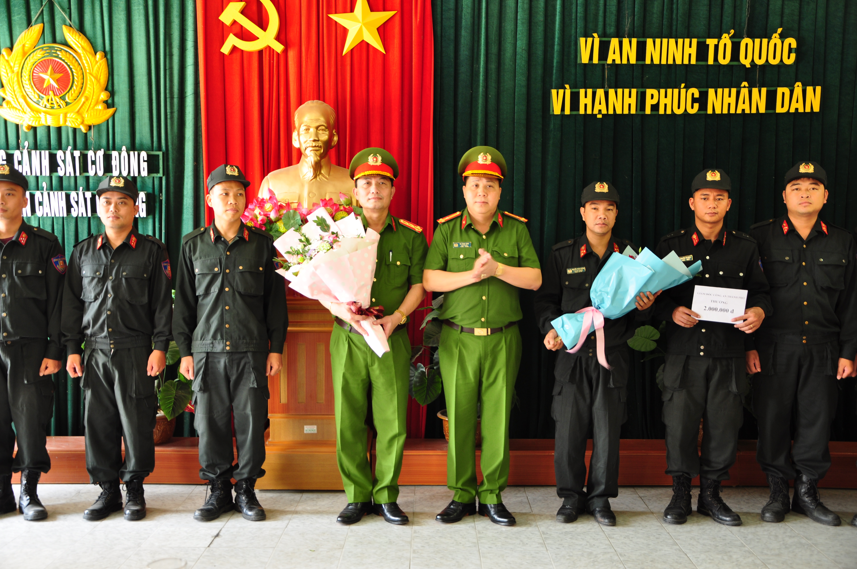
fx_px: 927
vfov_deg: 34.1
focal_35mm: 39
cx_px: 428
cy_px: 284
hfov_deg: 49.6
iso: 250
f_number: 4
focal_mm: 26
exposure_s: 1/13
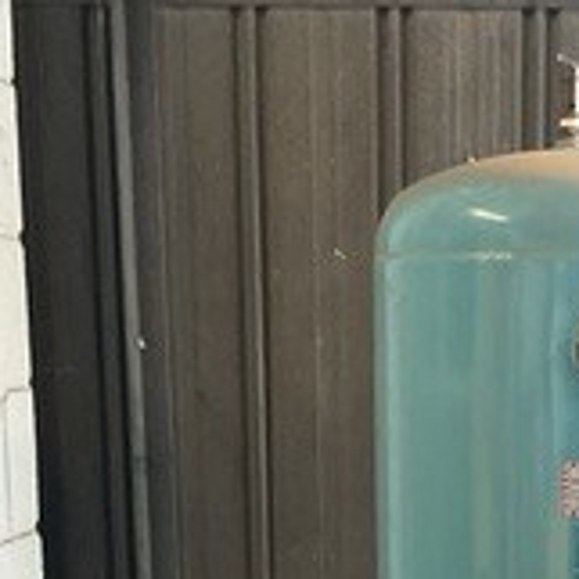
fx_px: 1930
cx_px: 568
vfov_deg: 16.0
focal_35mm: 102
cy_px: 791
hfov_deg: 16.7
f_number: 1.8
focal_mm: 3
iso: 200
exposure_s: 1/50
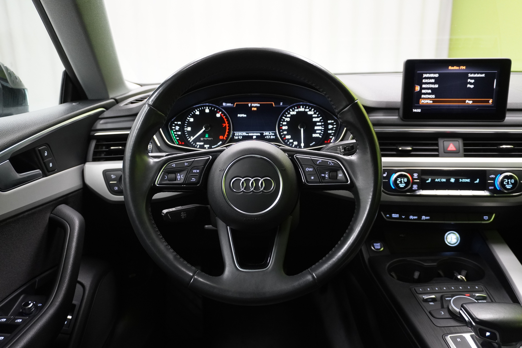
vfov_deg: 41.7
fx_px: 457
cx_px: 261
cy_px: 174
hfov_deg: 59.5
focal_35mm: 32
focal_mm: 21
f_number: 4
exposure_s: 1/40
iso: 2000
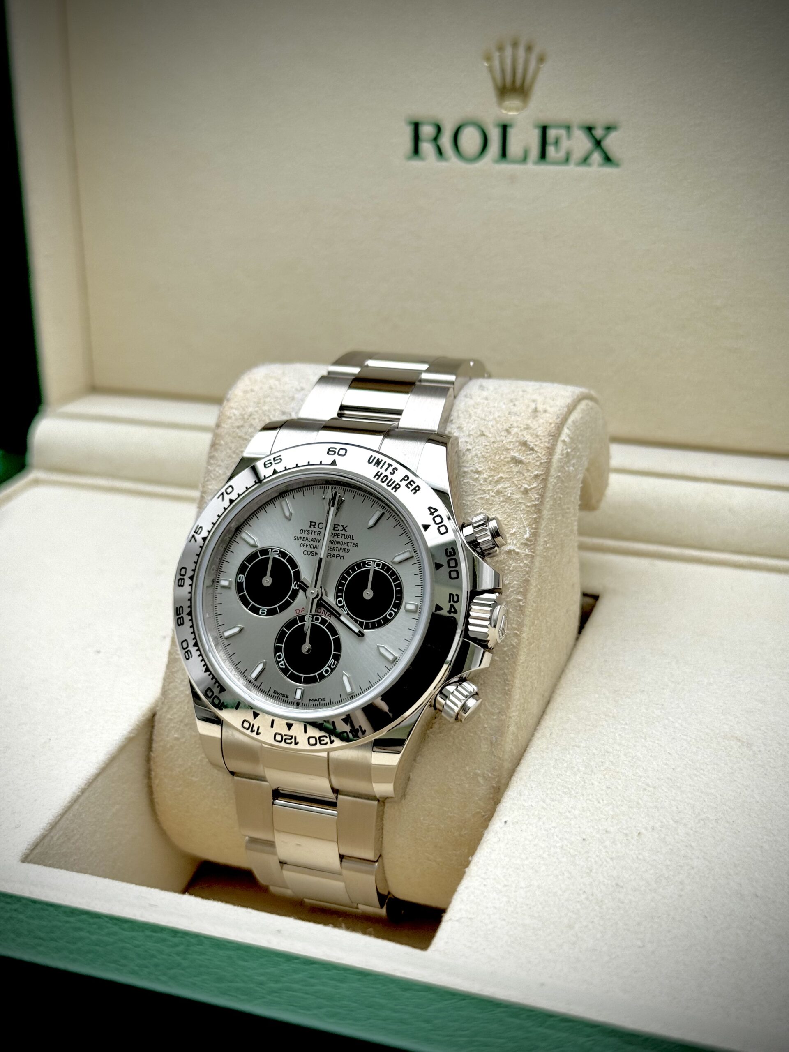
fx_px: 1459
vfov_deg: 39.7
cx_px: 394
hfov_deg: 30.3
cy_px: 526
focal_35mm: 48
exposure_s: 1/182
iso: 50
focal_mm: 6.76
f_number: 1.78
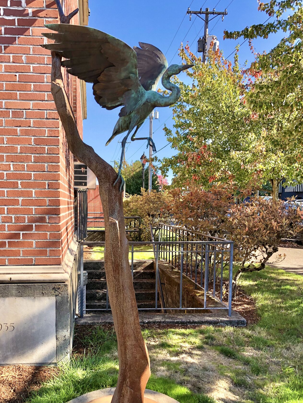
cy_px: 243
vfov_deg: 53.6
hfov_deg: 41.6
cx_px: 123
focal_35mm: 34
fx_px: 397
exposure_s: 1/453
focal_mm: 4
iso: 20
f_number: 1.8
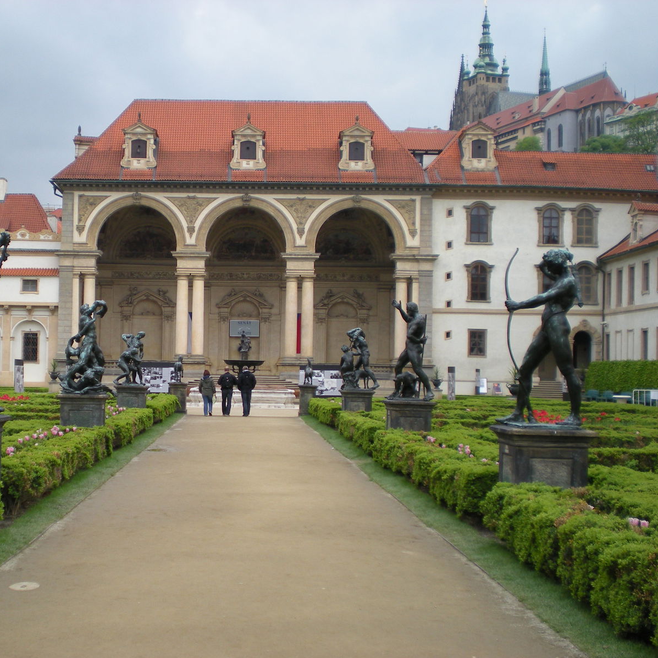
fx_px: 1118
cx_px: 225
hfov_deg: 32.5
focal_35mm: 52
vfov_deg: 32.8
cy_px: 329
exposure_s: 1/87
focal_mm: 7.4
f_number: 3.5
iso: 64
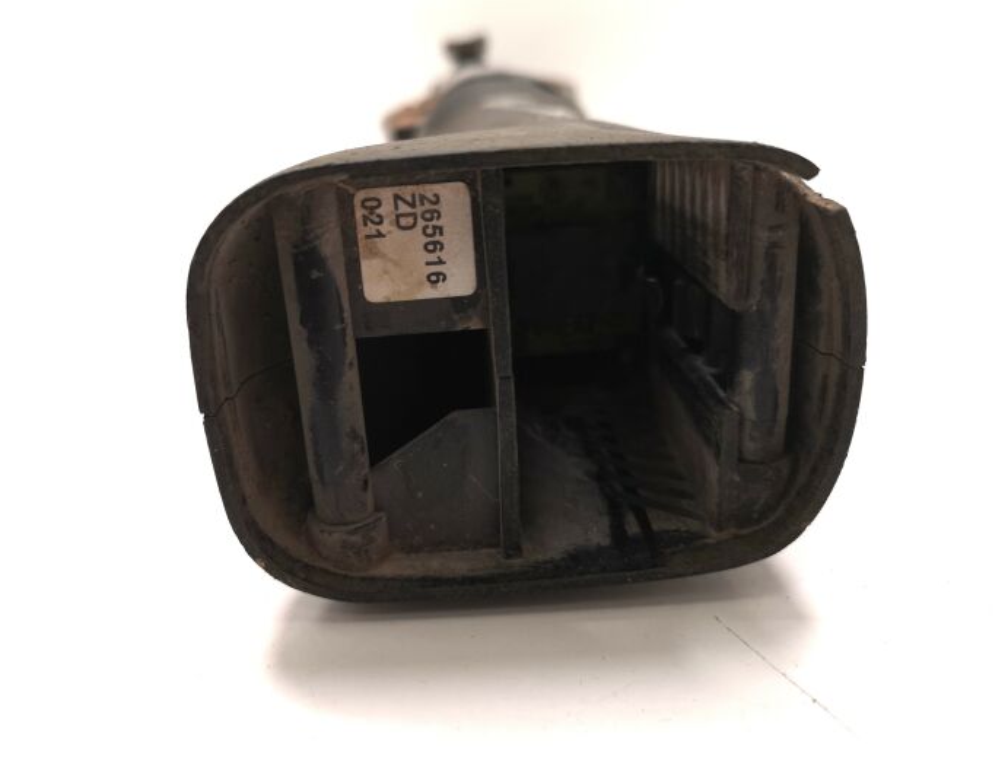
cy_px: 406
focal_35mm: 30
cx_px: 483
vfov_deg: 46.8
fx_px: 874
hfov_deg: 59.9
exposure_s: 1/100
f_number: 1.8
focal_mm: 5.58
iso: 80
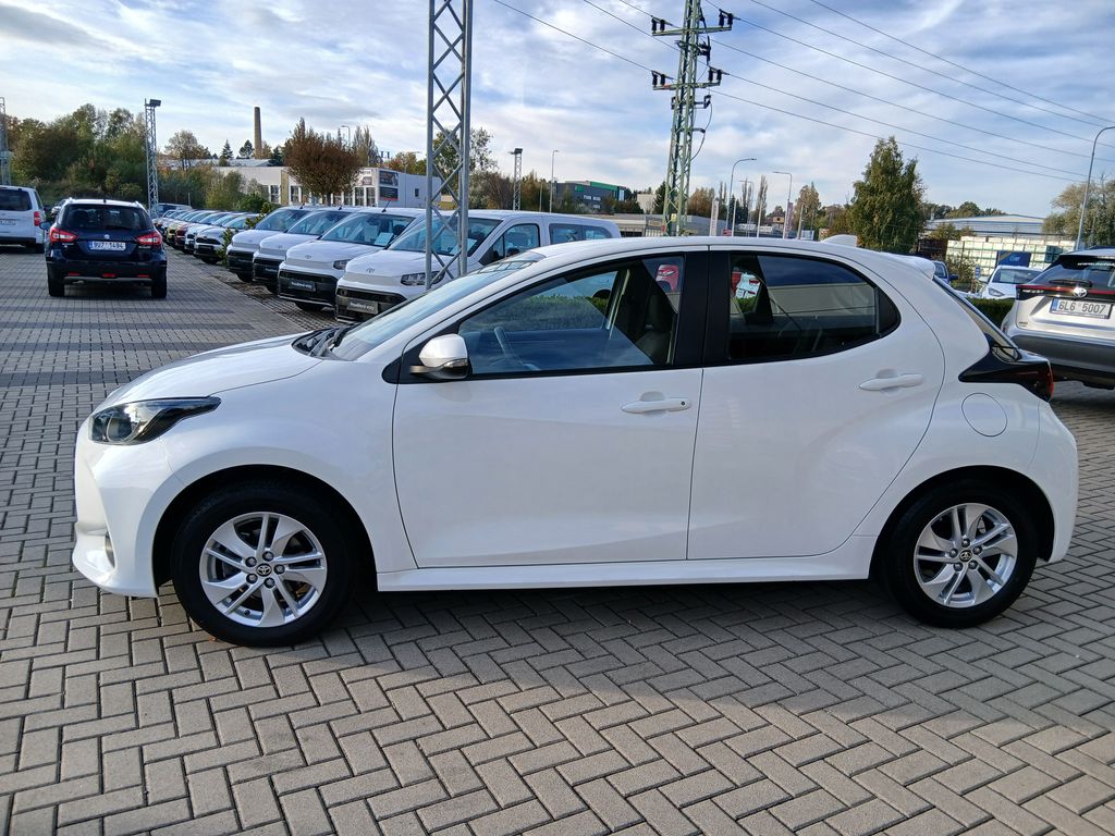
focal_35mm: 26
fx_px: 837
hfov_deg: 67.3
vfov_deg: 53.1
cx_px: 558
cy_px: 418
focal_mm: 3.98
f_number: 1.8
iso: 20
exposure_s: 1/181
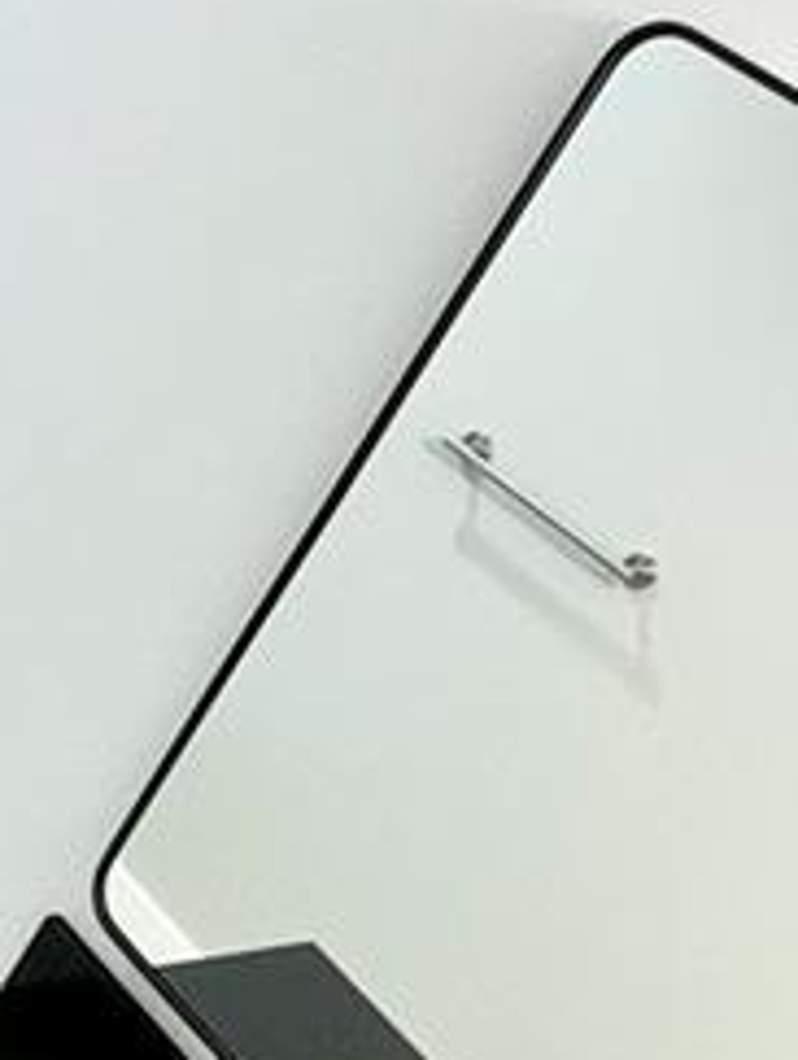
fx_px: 2115
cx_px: -170
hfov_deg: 20.0
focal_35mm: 69
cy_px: 842
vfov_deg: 27.6
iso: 250
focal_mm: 2.22
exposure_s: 1/120
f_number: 2.2
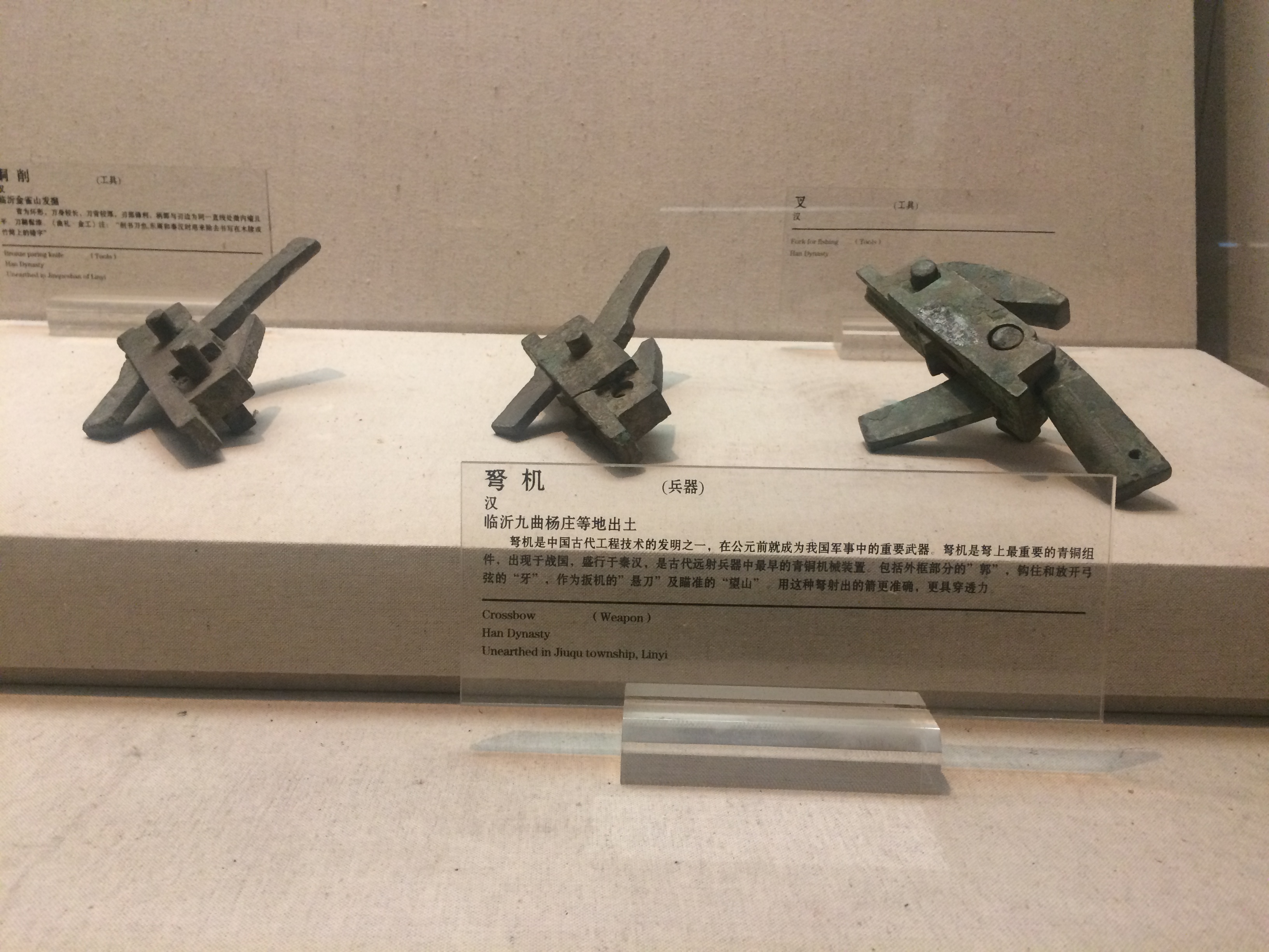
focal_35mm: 29
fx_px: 1063
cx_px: 634
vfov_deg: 48.2
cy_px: 476
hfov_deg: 61.7
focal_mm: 4.15
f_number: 2.2
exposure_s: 1/33
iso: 200
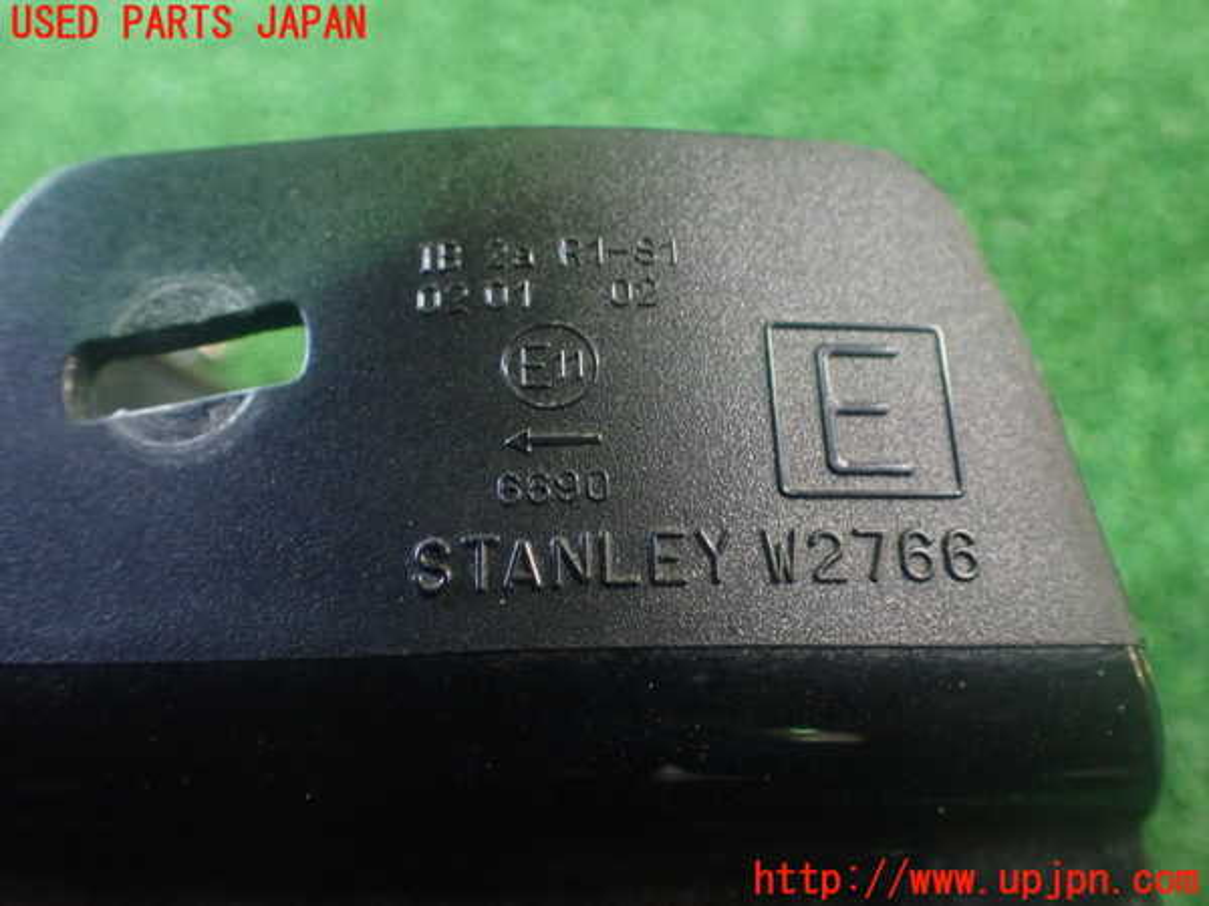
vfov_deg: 44.2
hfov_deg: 56.8
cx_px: 604
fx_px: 1118
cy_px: 453
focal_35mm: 32
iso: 800
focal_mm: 5.79
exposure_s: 1/25
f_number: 2.4
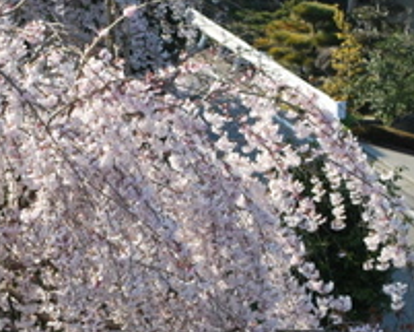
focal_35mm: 253
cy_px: 153
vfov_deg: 6.1
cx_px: 74
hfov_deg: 7.6
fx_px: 3100
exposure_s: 1/200
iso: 100
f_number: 7.1
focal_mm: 45
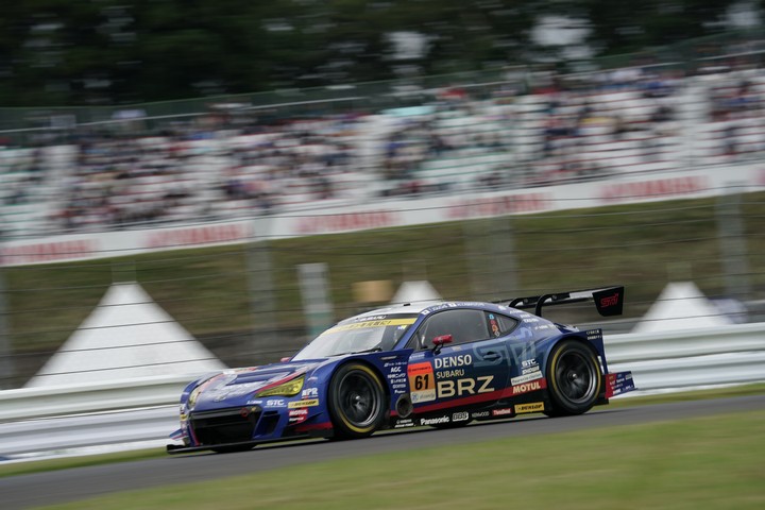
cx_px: 382
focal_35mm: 252
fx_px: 5355
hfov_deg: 8.2
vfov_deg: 5.5
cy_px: 255
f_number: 10
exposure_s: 1/125
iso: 200
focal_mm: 252
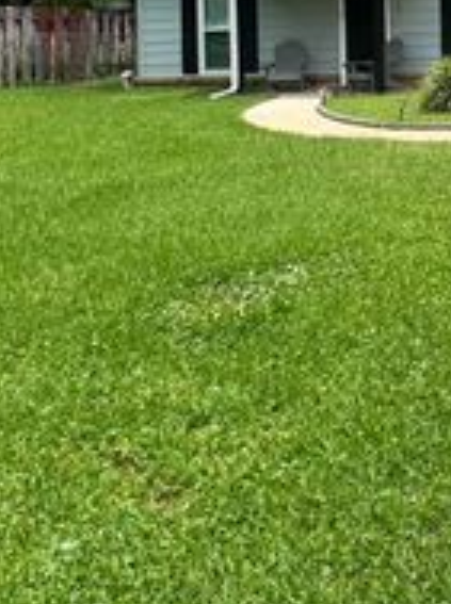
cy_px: 18
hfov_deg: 25.9
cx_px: 614
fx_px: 802
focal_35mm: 46
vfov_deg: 37.5
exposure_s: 1/1410
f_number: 1.8
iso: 32
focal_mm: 1.57
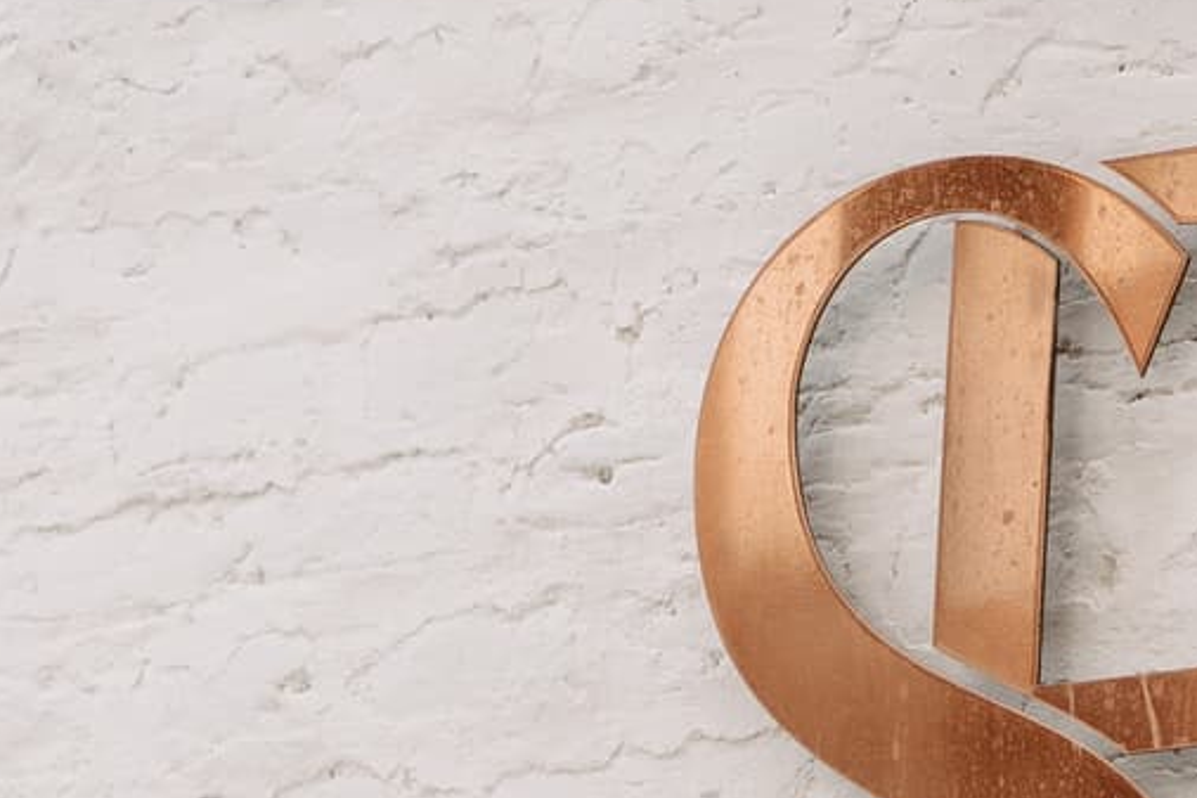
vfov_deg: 4.0
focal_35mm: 336
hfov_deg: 6.1
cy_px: 1543
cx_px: 1457
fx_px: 11168
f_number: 3.2
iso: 400
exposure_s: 1/640
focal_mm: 85
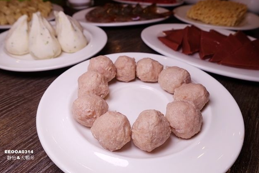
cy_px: 86
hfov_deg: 71.5
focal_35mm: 25
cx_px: 125
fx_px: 180
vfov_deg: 51.3
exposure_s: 1/125
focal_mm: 8.8
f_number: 4
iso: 125
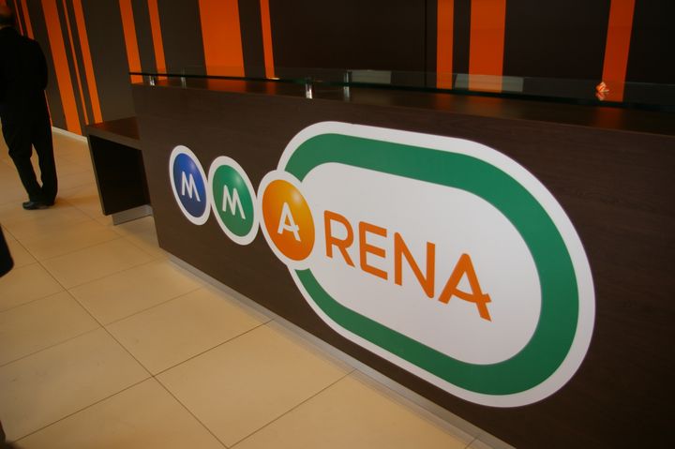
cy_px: 224
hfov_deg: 67.4
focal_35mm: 27
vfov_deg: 47.9
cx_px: 338
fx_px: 506
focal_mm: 18
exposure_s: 1/60
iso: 200
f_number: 3.5
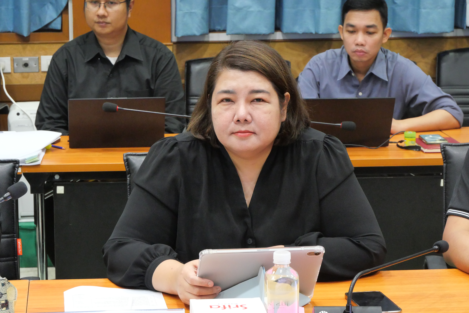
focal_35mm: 101
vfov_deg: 13.6
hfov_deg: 20.2
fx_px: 1317
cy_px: 156
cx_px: 234
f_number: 8
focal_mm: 49
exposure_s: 1/25
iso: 3200
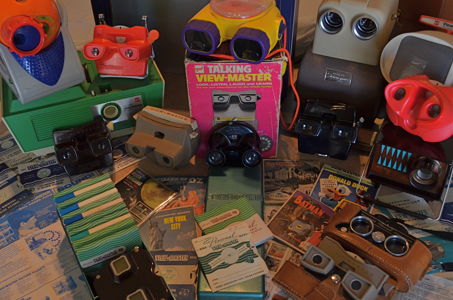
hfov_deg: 53.2
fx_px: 452
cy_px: 150
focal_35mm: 36
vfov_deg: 36.7
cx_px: 226
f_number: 5.6
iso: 640
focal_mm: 24
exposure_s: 1/80
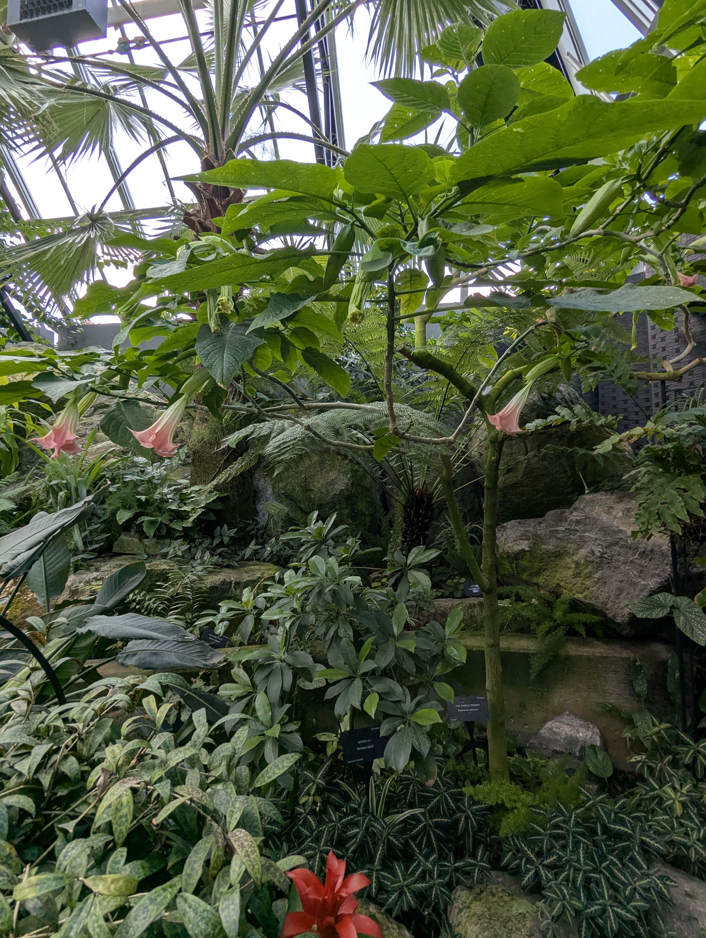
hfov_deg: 78.2
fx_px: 434
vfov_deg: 94.4
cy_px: 469
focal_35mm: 16
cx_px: 353
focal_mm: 2.35
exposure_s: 1/153
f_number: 2.2
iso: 45
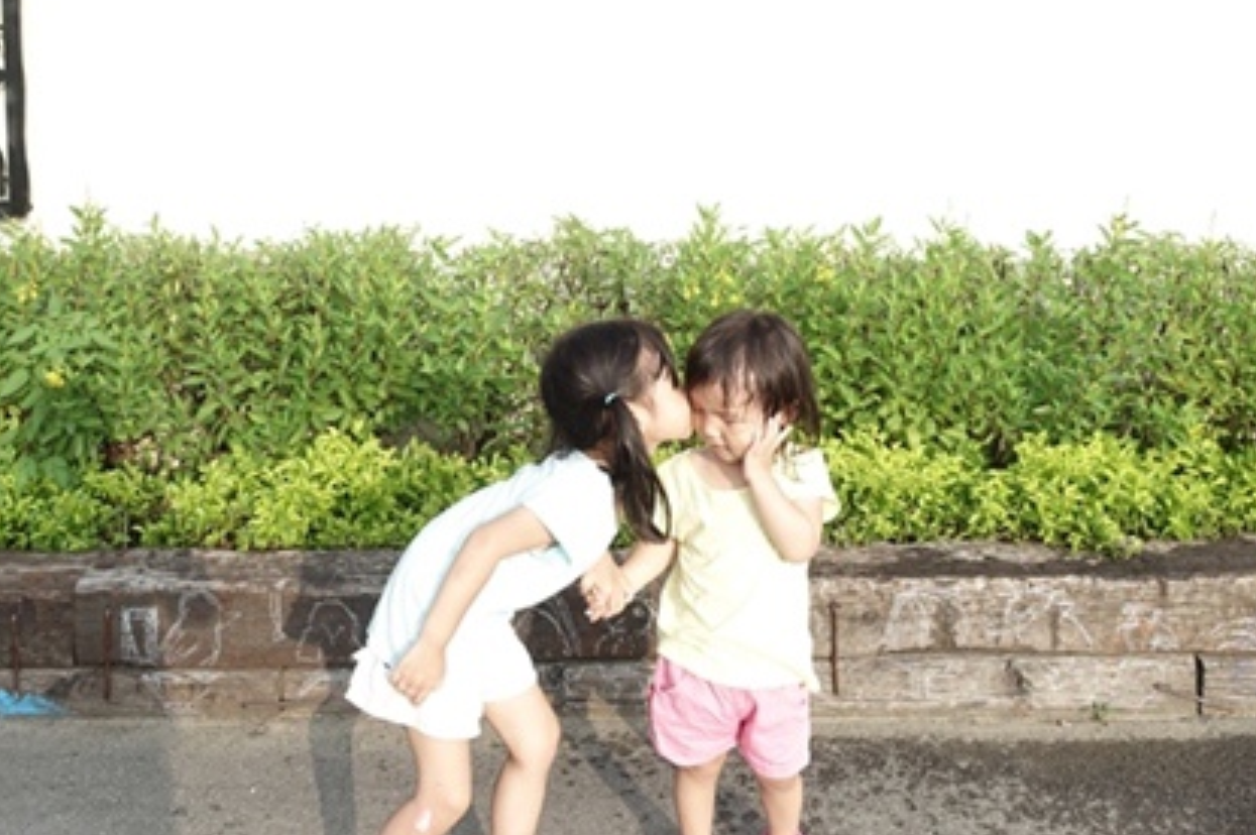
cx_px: 527
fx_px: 1290
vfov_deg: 35.1
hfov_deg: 51.7
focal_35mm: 37
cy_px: 209
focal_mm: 8.8
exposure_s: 1/400
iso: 125
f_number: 3.2
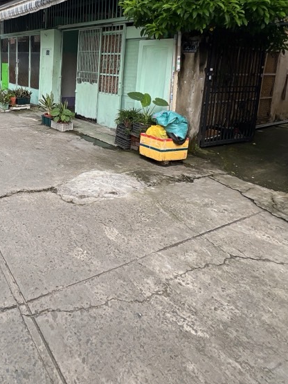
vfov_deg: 67.6
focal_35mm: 24
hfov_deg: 51.4
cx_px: 39
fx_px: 266
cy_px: 102
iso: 32
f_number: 1.8
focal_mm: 1.57
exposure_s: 1/320
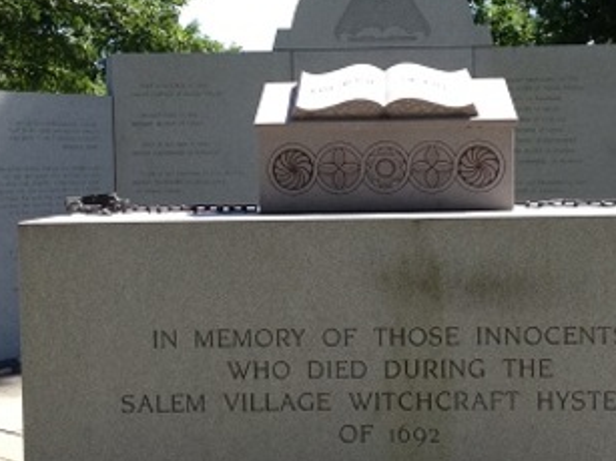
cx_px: 343
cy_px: 228
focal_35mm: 73
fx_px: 1299
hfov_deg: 26.7
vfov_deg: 20.2
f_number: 2.4
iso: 64
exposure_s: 1/876
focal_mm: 4.28
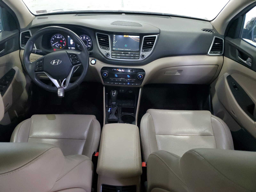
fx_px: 192
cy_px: 96
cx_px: 128
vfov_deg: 53.1
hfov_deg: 67.3
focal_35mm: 26
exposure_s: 1/60.2
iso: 395
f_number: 1.5
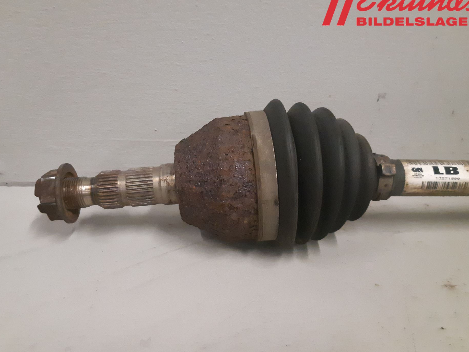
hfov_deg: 61.6
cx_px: 217
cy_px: 179
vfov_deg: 48.2
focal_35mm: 29
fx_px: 393
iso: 800
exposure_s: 1/212
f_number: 1.7
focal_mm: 3.93
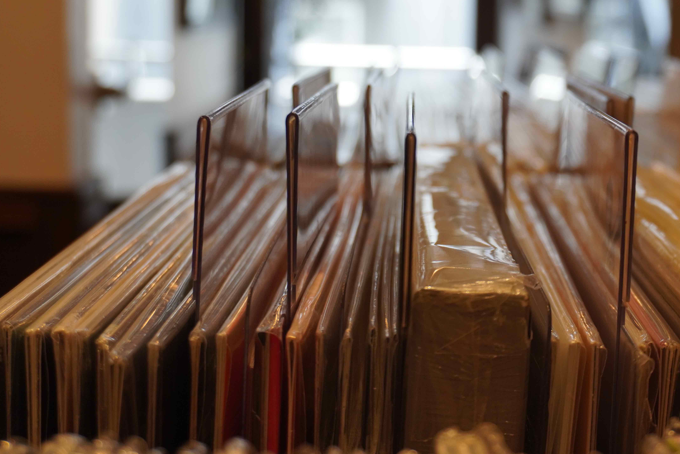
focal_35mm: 67
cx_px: 432
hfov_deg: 29.9
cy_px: 148
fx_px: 1265
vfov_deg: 20.2
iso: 320
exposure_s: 1/60
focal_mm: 32
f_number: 5
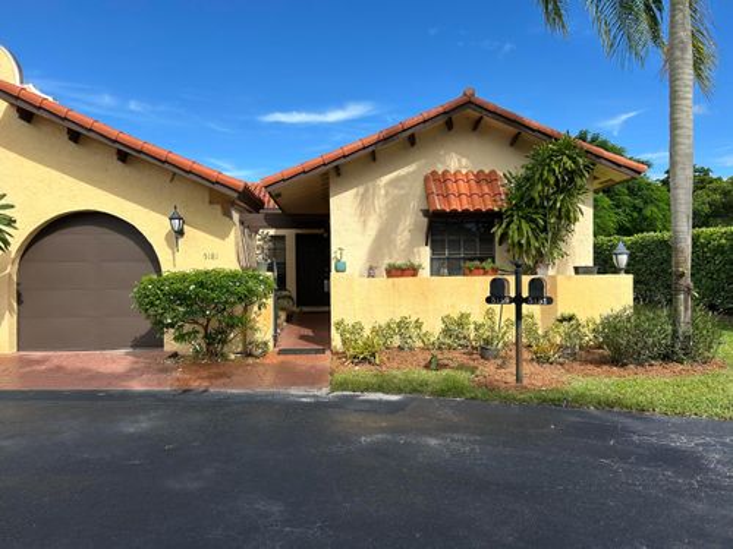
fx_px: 551
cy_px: 274
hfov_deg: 67.3
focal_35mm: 26
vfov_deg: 53.1
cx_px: 366
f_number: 1.5
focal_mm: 5.7
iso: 50
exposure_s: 1/3077
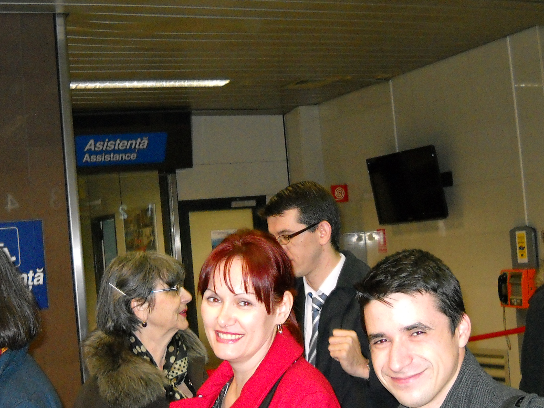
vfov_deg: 23.3
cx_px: 206
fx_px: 990
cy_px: 218
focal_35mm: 63
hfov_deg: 30.6
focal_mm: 6.72
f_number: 3.1
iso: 400
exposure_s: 1/30
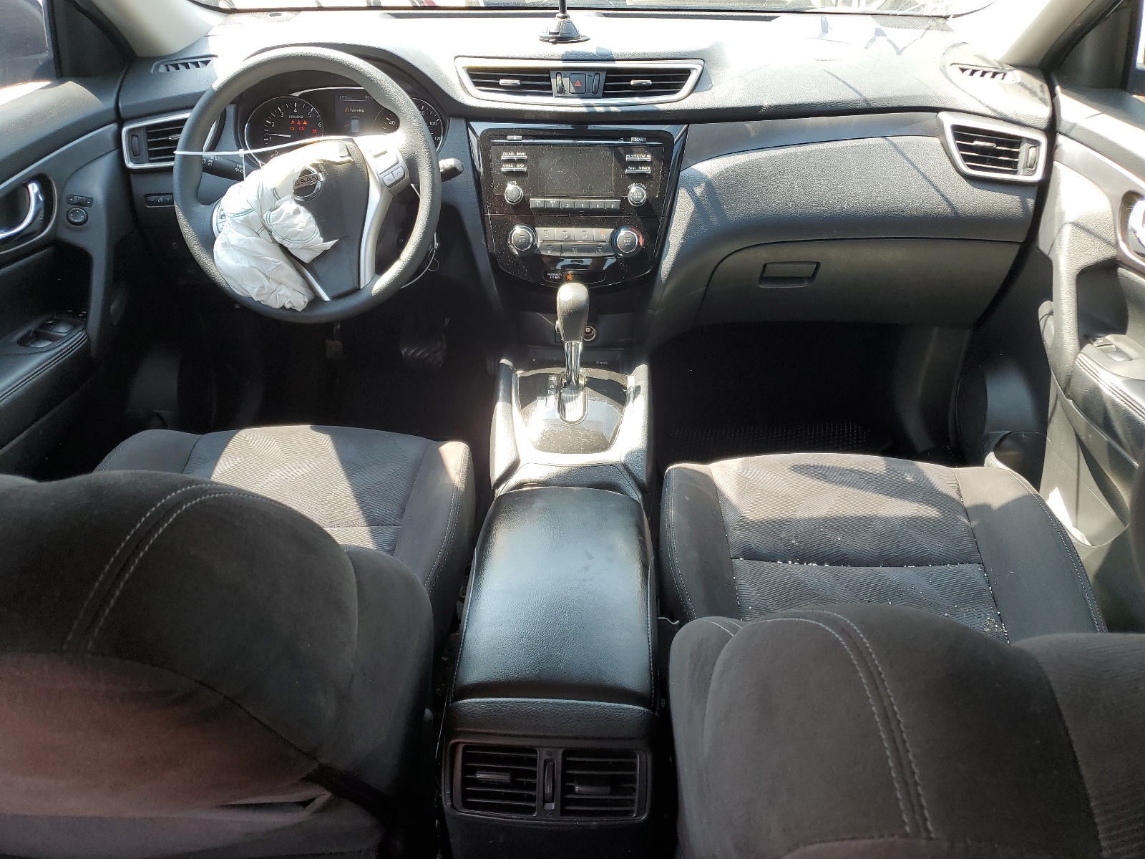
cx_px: 572
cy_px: 430
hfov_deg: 67.3
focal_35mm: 26
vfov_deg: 53.1
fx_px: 860
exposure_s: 1/200
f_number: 1.5
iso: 50
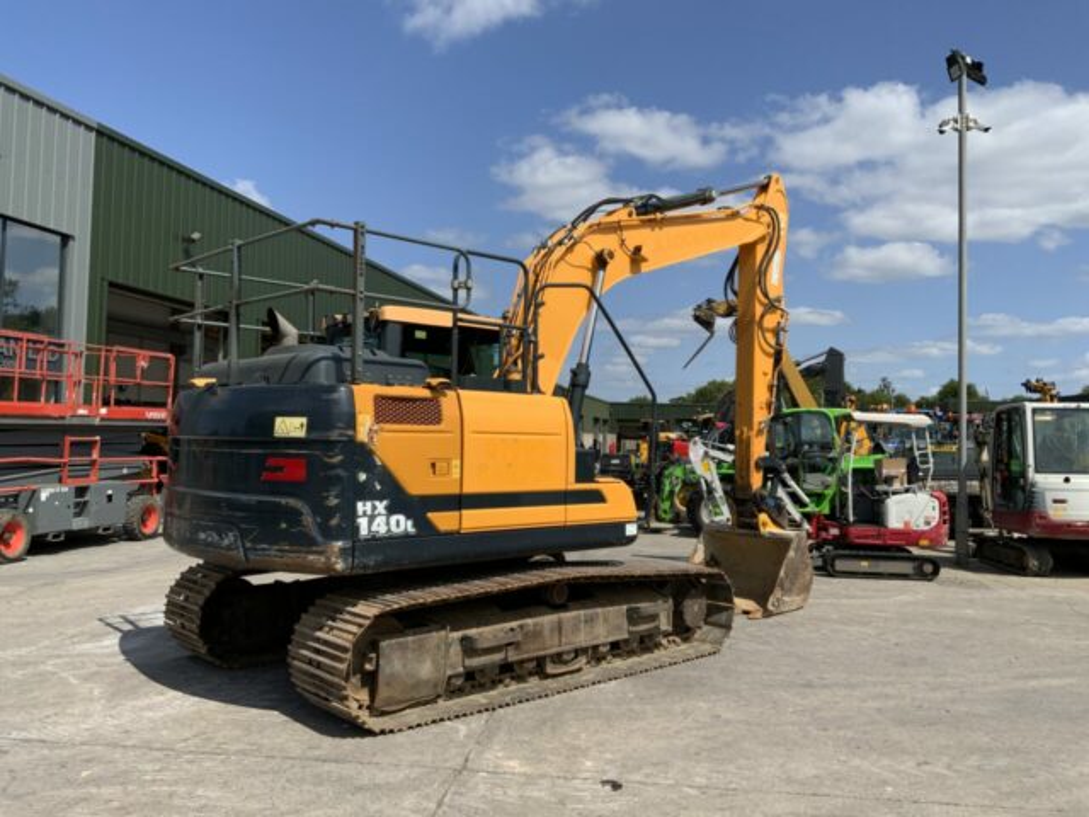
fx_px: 912
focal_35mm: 29
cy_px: 408
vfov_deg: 48.2
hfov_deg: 61.7
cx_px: 544
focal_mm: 3
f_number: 1.8
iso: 16
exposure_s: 1/2427
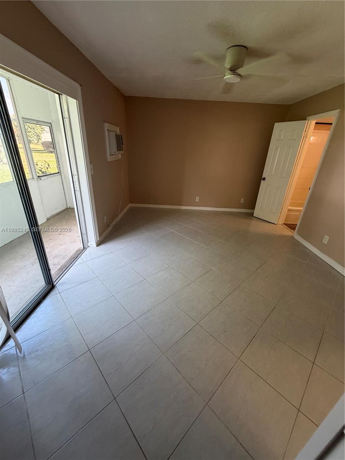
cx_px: 172
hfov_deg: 85.7
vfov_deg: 102.1
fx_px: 186
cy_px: 230
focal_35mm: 14
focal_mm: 2.22
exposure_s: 1/121
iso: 250
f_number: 2.2
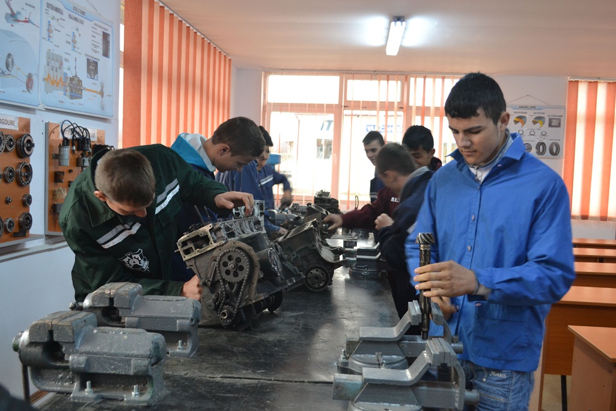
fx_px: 616
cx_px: 308
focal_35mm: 36
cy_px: 206
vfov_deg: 36.9
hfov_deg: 53.1
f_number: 5.6
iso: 800
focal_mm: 24
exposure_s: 1/10
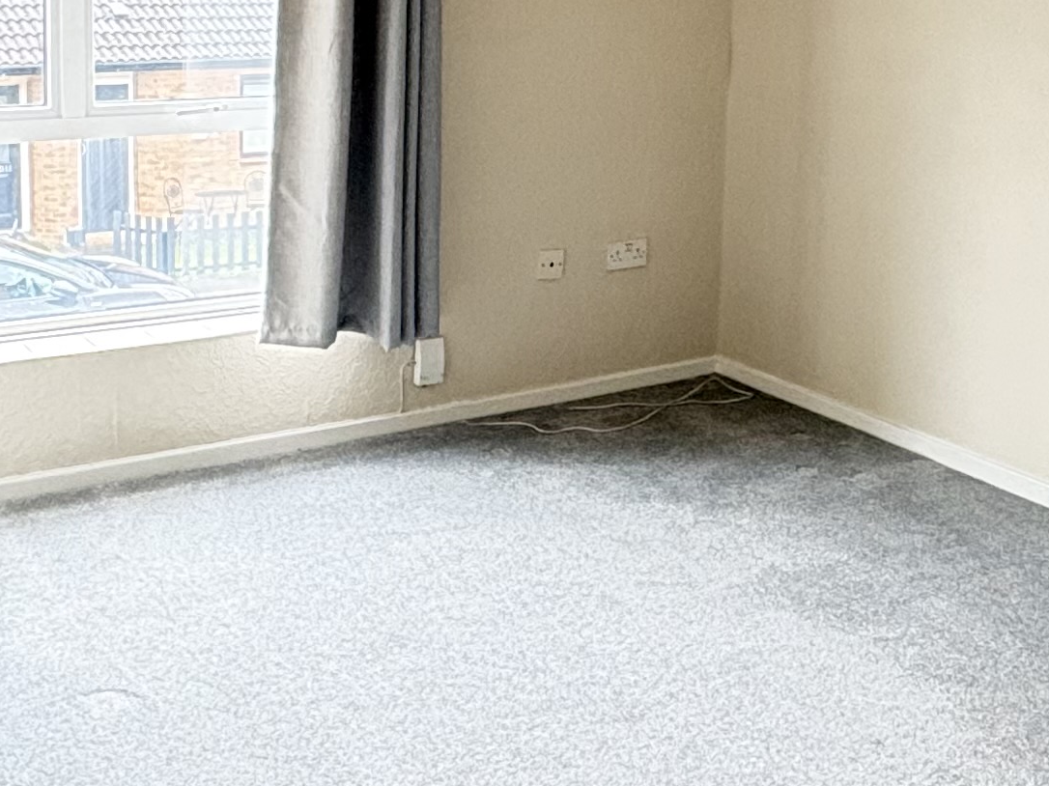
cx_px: 523
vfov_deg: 27.3
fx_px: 1575
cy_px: 128
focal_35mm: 52
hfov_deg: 36.8
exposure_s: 1/60
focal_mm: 2.22
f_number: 2.2
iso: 500
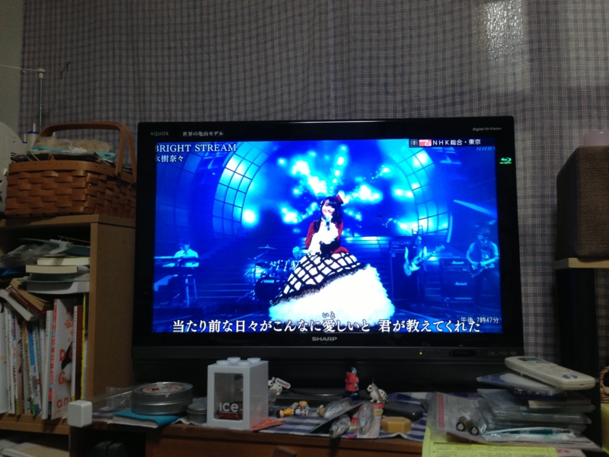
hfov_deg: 55.4
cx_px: 304
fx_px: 581
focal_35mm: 33
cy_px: 228
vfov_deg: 42.9
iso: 100
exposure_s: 1/20
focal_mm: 4.13
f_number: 2.4
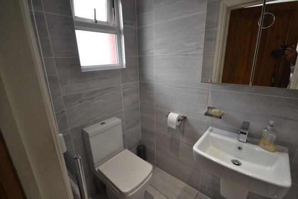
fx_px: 137
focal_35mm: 16
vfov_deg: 72.1
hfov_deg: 95.0
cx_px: 149
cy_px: 100
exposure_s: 1/60
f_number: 4.2
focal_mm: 11
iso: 450
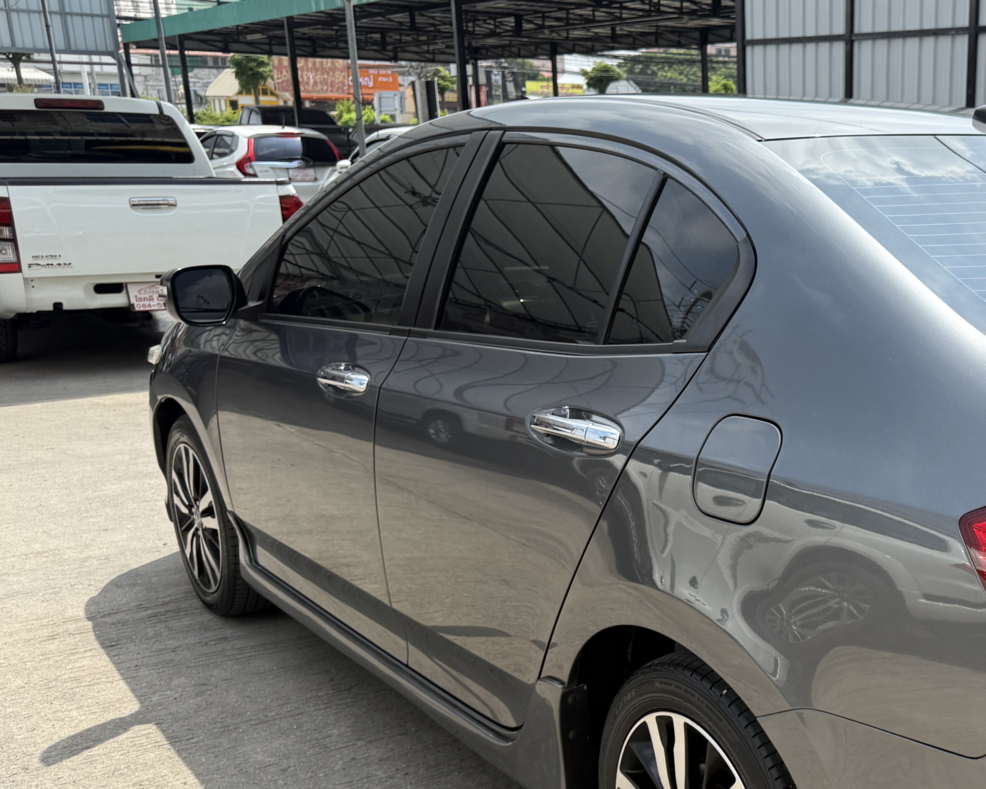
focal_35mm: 44
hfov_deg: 38.7
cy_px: 540
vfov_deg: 33.8
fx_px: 1284
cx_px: 910
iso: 80
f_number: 1.78
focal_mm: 6.76
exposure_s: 1/2445
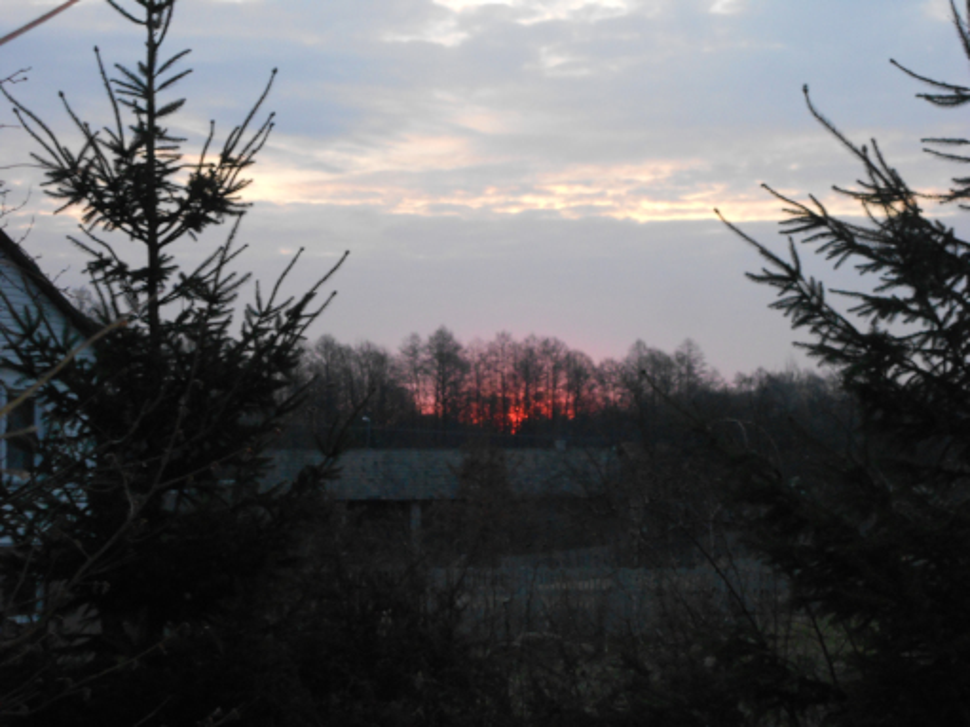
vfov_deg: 19.4
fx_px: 2129
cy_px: 364
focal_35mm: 76
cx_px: 485
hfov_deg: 25.7
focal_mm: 13.5
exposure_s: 1/60
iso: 250
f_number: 5.8
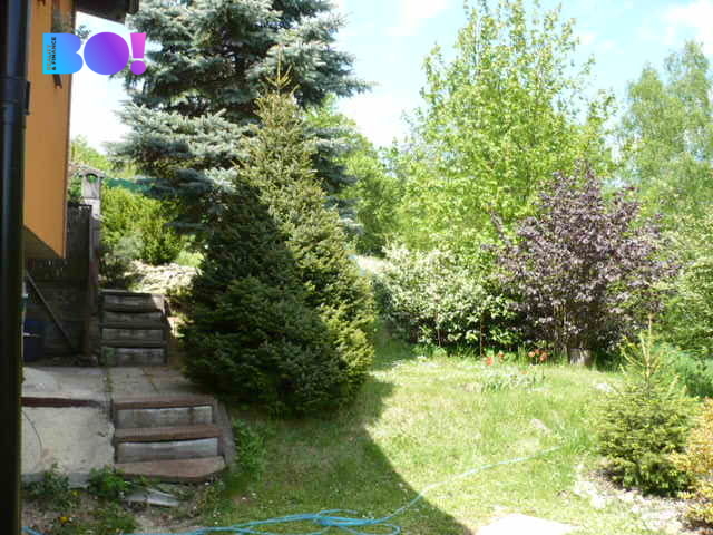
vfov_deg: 40.7
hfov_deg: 52.6
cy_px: 268
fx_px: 721
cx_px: 356
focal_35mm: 35
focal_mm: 5.8
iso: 100
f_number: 2.8
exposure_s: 1/320
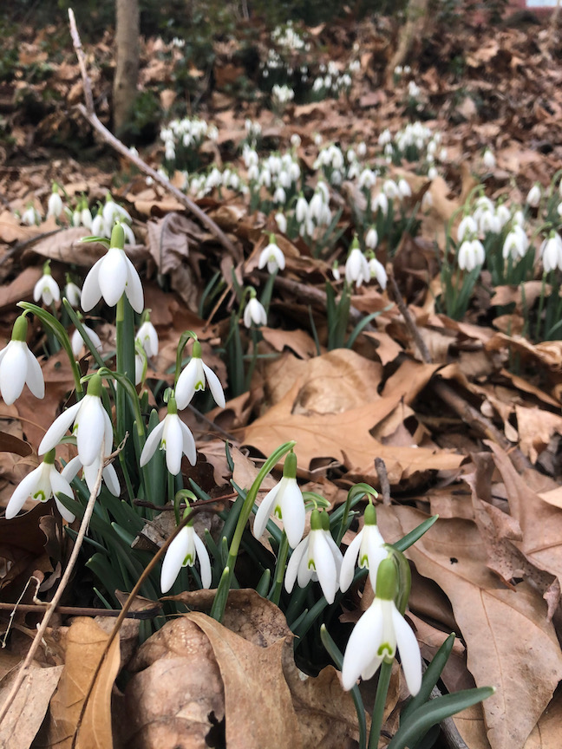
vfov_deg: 63.4
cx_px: 281
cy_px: 374
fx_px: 606
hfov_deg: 49.7
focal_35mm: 28
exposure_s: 1/40
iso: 25
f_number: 1.8
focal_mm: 4
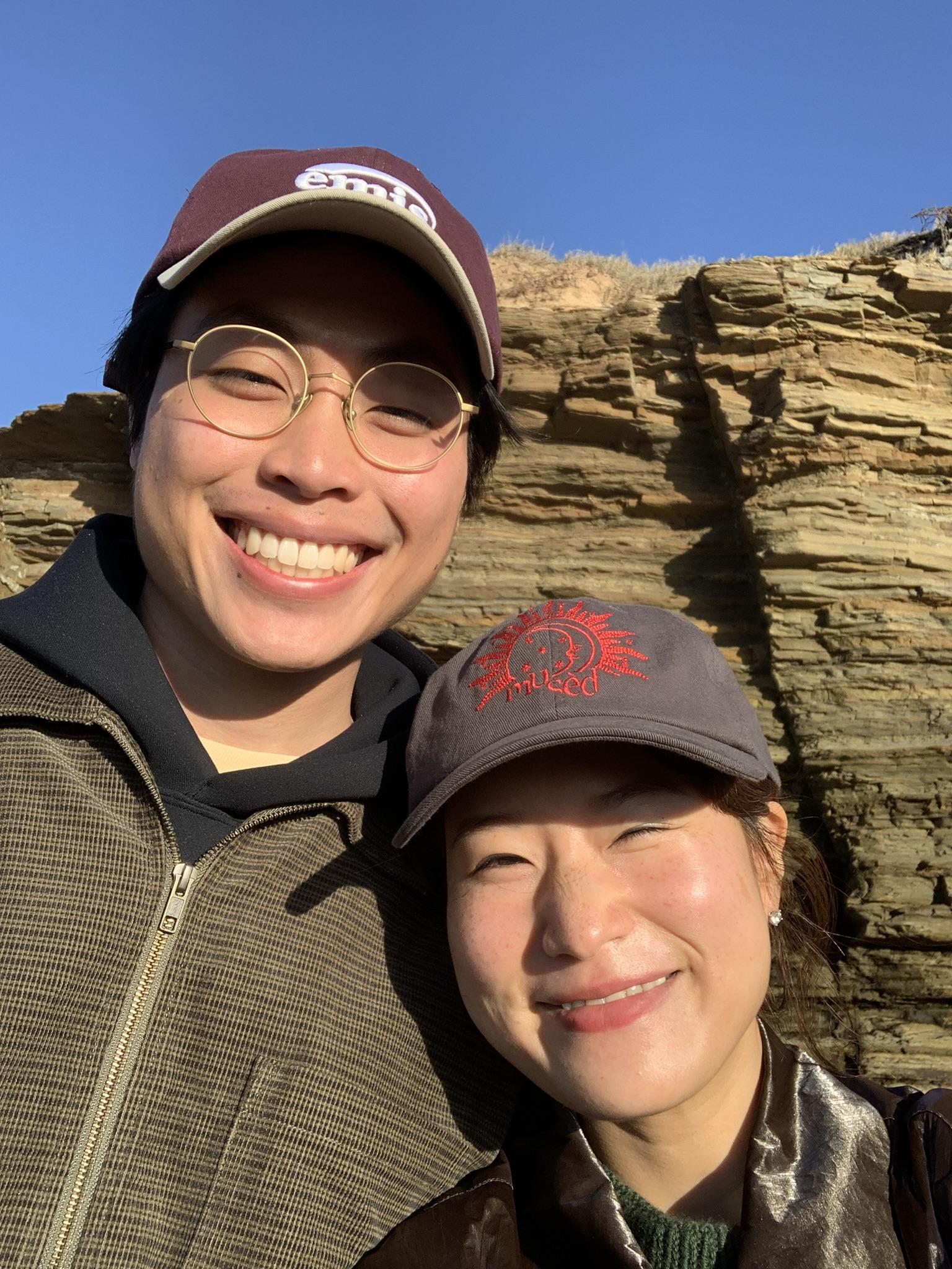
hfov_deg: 44.2
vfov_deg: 56.8
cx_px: 476
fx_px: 1173
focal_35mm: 32
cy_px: 634
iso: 16
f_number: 2.2
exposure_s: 1/1208
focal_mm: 2.87
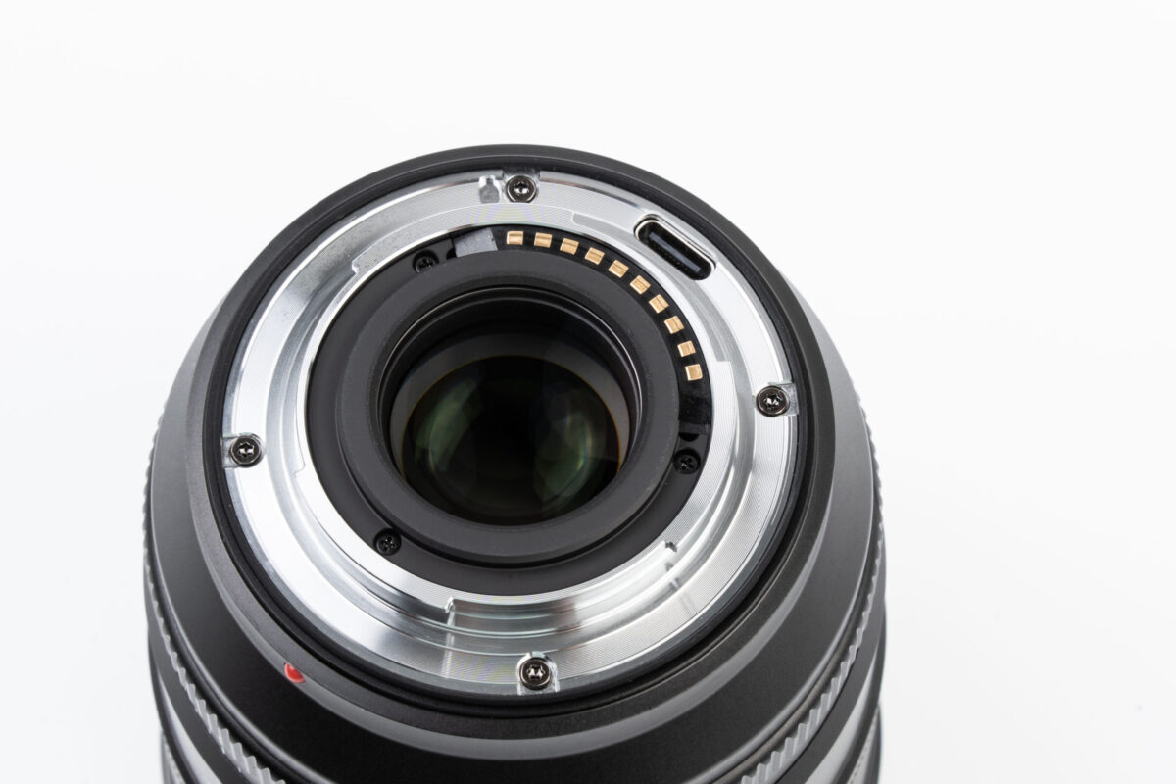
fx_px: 4116
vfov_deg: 10.9
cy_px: 392
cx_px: 588
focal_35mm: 126
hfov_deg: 16.3
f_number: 20
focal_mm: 84
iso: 100
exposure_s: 1/100
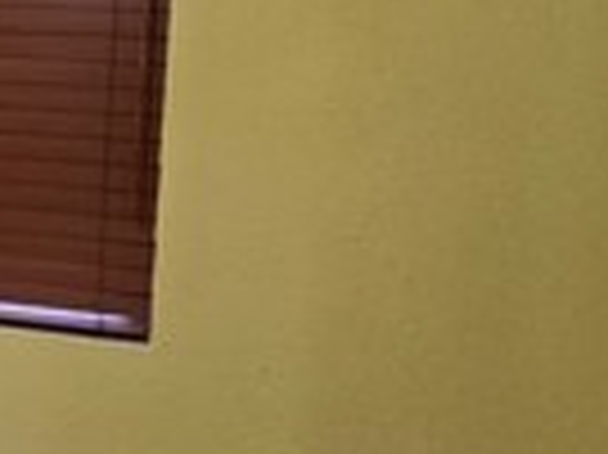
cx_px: -653
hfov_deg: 14.5
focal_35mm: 109
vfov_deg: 13.5
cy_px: 139
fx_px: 1913
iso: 200
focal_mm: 5.4
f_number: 1.8
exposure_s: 1/120
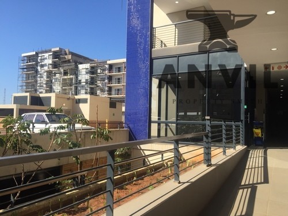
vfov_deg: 48.2
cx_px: 144
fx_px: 241
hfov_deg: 61.7
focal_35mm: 29
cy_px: 108
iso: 32
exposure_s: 1/1464
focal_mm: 4.15
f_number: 2.2
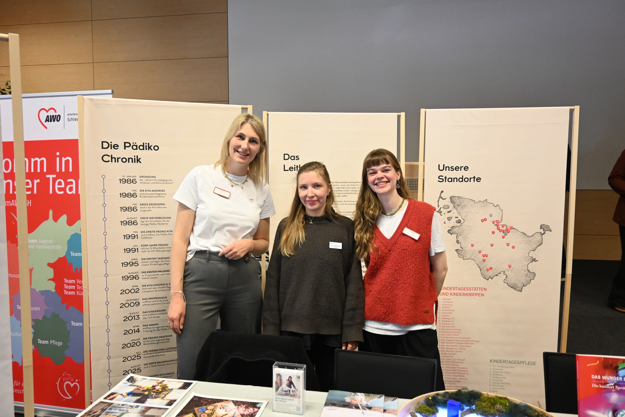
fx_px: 456
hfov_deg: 68.9
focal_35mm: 26
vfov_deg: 49.1
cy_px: 208
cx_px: 312
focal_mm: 17.5
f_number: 3.5
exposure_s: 1/125
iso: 1800
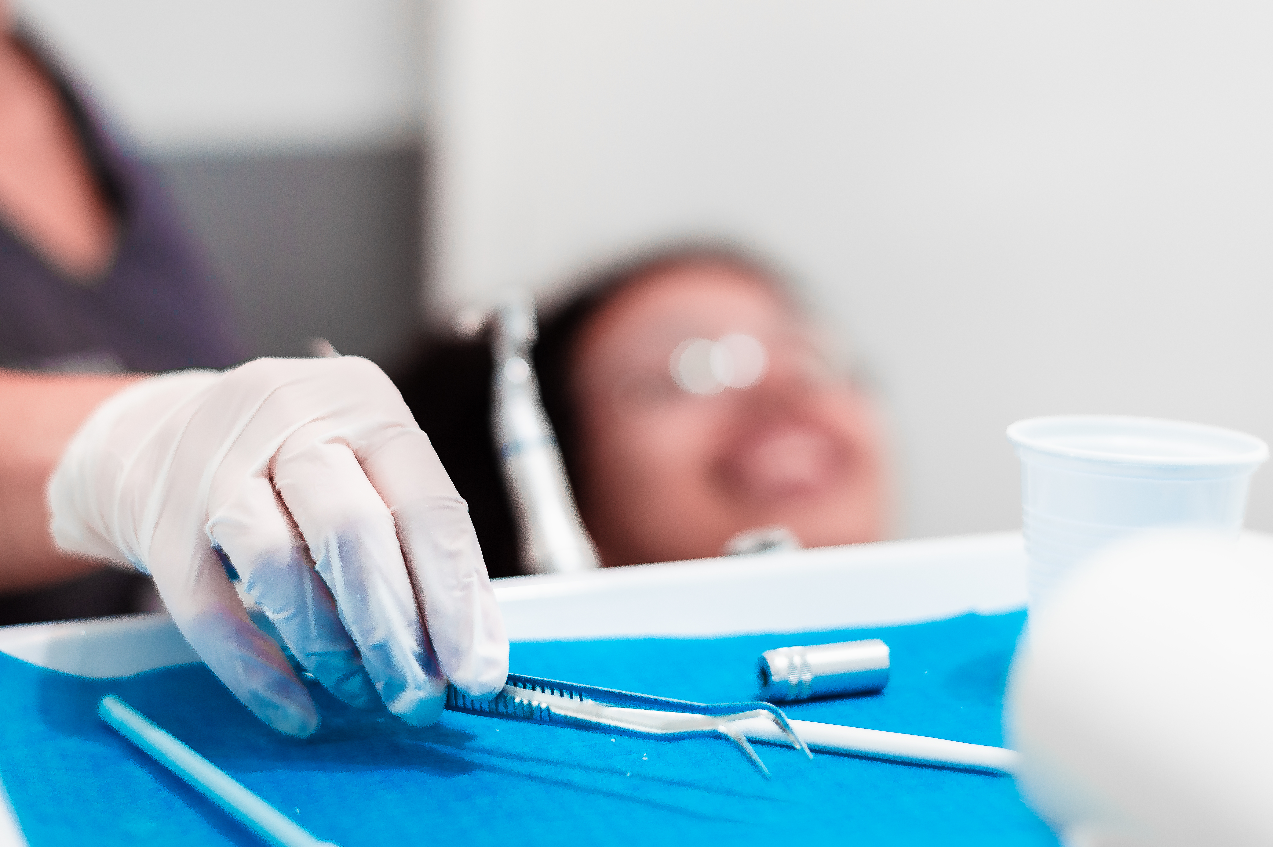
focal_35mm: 75
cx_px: 636
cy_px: 424
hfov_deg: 27.0
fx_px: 2650
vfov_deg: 18.1
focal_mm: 50
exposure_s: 1/200
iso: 400
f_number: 2.2
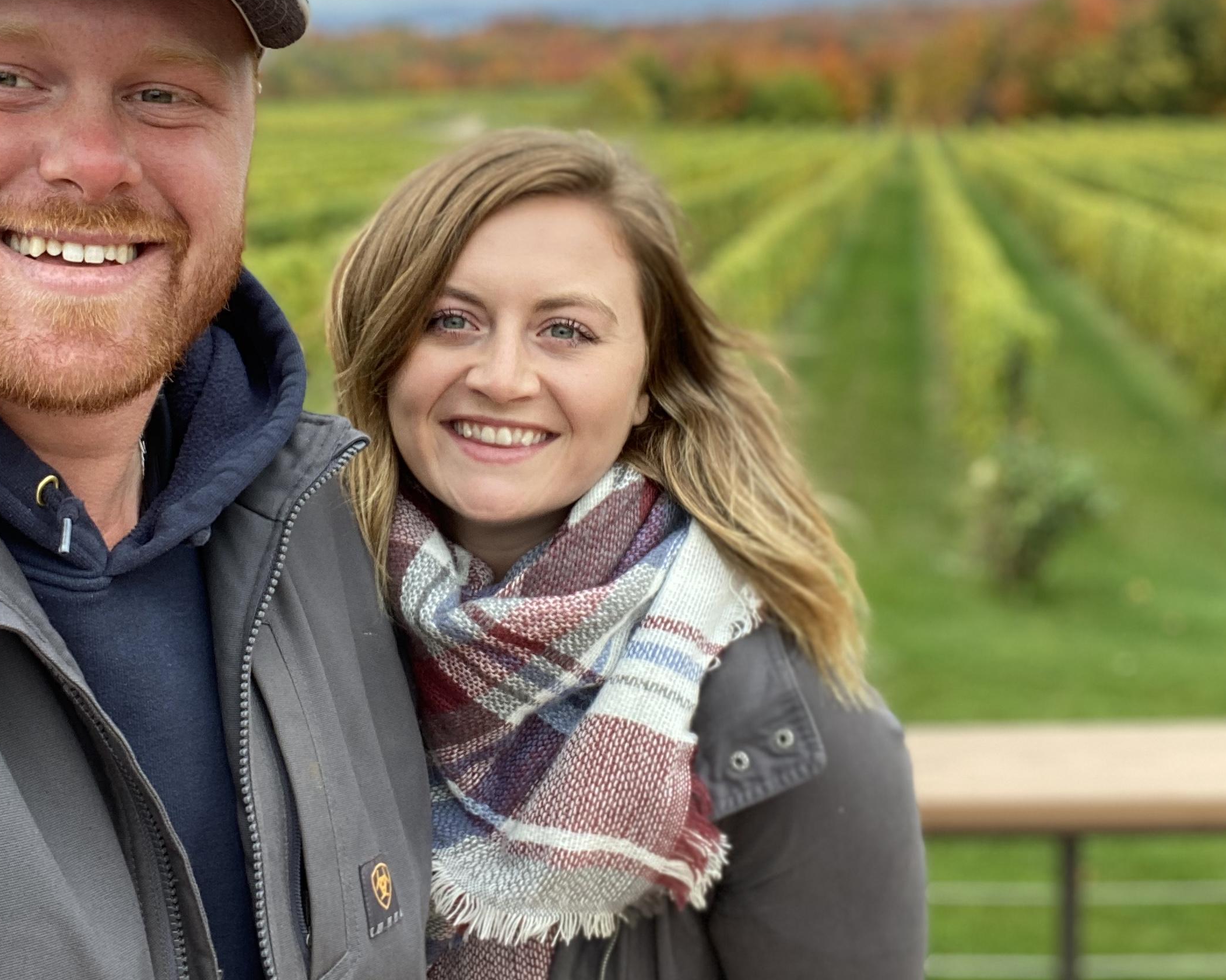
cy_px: 378
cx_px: 454
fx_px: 1560
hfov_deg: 42.6
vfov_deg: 34.7
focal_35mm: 43
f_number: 2.2
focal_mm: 2.71
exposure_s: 1/122
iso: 32
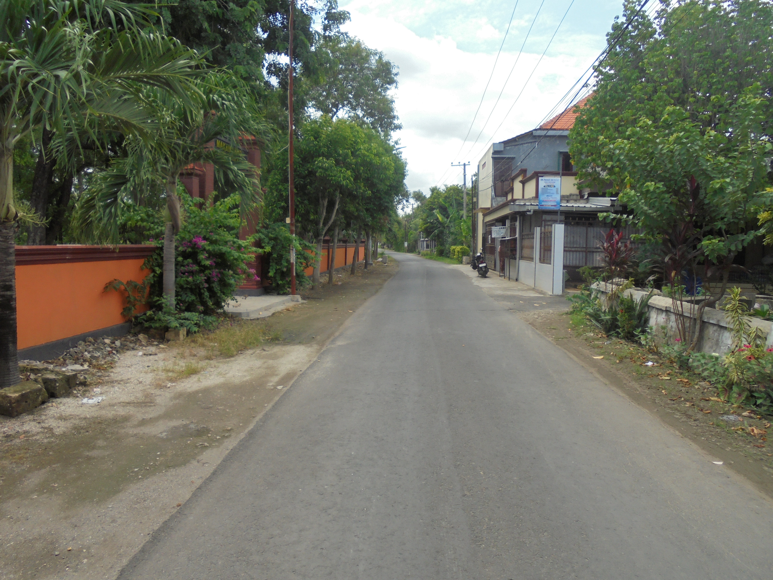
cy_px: 290
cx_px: 386
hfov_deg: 67.3
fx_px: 581
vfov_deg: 53.1
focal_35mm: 26
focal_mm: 4.6
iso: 100
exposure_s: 1/500
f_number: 3.5
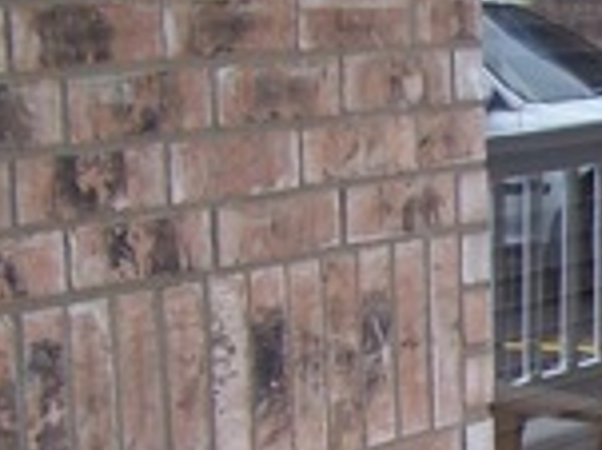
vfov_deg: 9.2
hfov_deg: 11.2
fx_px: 2798
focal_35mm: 161
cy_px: 386
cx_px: 1156
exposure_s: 1/350
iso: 80
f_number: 2.8
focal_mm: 6.3
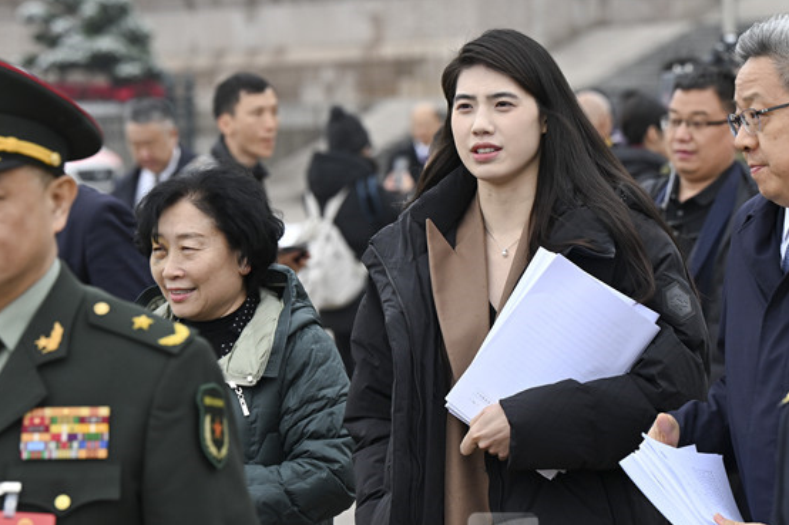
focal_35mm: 156
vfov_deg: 8.8
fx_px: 3418
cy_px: 319
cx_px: 520
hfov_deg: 13.2
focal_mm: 96
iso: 500
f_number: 4
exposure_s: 1/800
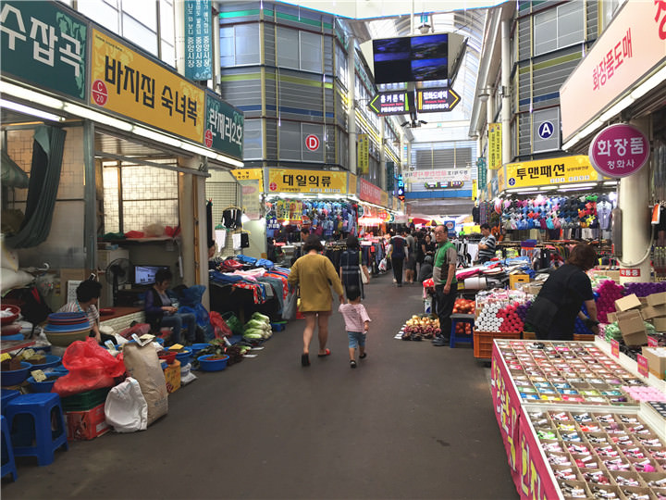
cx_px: 333
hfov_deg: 61.7
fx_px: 558
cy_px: 250
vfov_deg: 48.2
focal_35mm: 29
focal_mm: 4.15
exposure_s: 1/60
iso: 40
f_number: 2.2
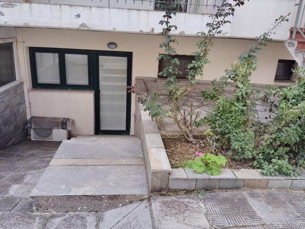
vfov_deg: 49.8
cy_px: 114
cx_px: 152
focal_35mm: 28
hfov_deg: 63.4
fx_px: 247
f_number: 1.8
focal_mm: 4.22
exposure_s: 1/260
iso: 50
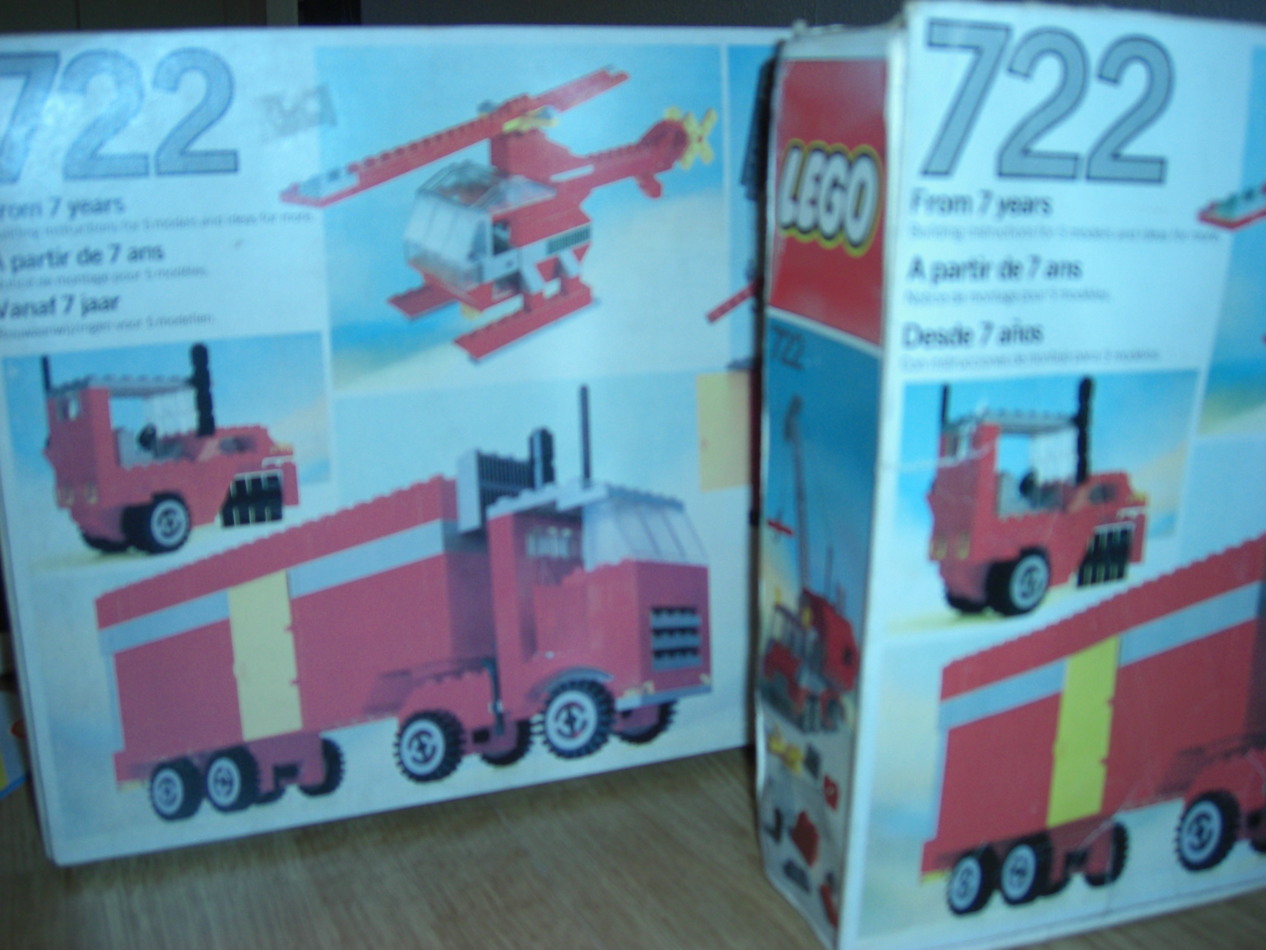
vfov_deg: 37.7
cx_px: 633
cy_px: 475
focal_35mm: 38
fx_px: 1390
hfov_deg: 49.0
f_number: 2.8
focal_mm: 7.9
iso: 200
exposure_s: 1/60
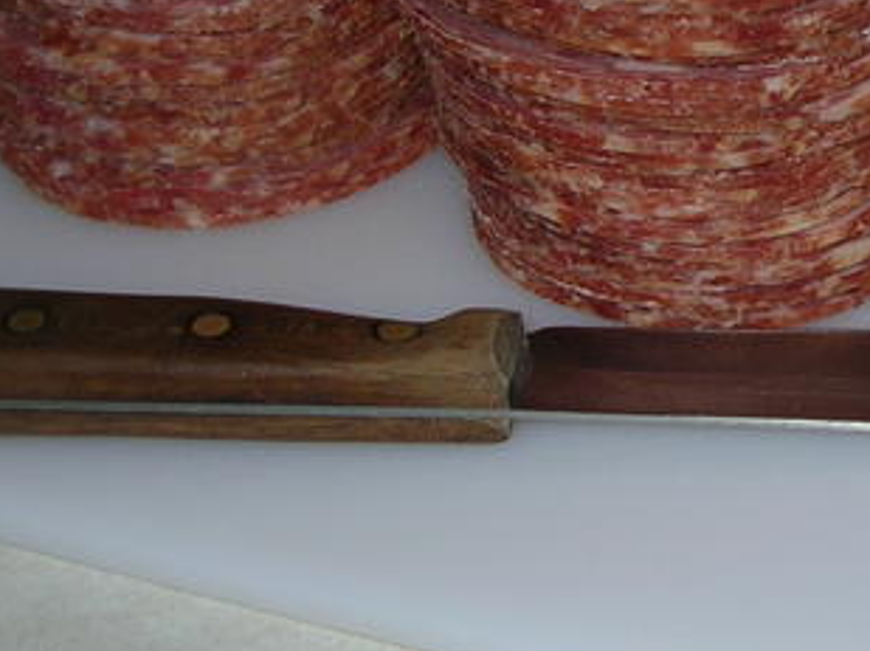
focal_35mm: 105
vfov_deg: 14.0
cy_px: 148
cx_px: 1081
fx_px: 2636
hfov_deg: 17.7
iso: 50
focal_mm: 6
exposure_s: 1/60.1
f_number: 2.7
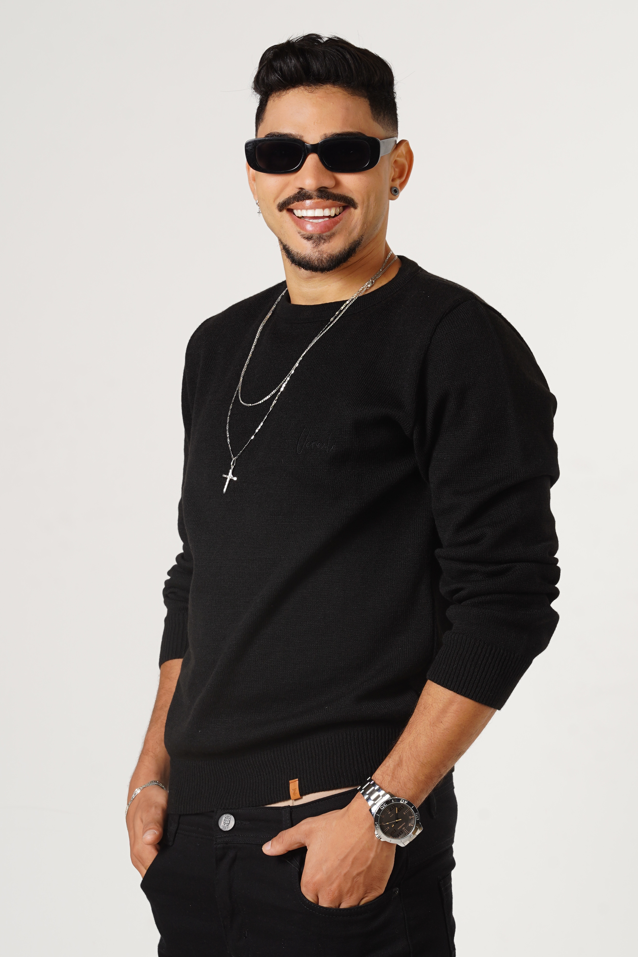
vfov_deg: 11.4
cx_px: 319
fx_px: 4785
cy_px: 478
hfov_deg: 7.6
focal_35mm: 180
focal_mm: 120
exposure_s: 1/125
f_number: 10
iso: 200
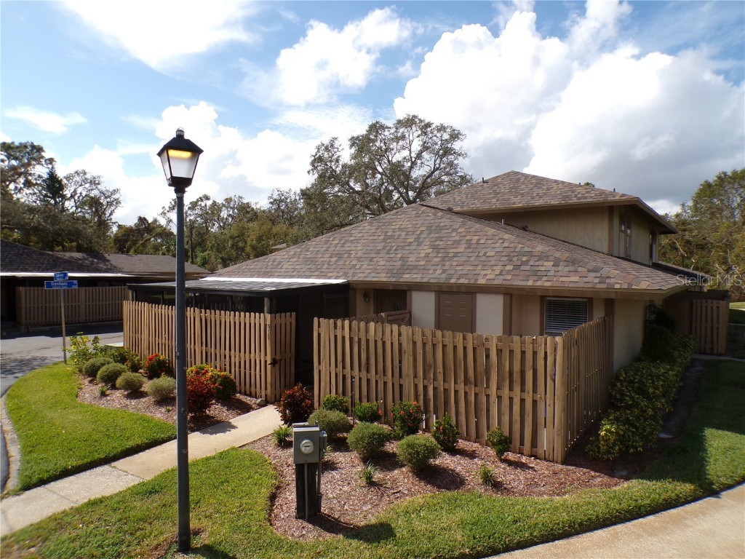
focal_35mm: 24
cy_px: 280
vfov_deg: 56.8
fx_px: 517
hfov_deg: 71.6
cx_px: 372
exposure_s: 1/750
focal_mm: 4.3
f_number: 4.4
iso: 100
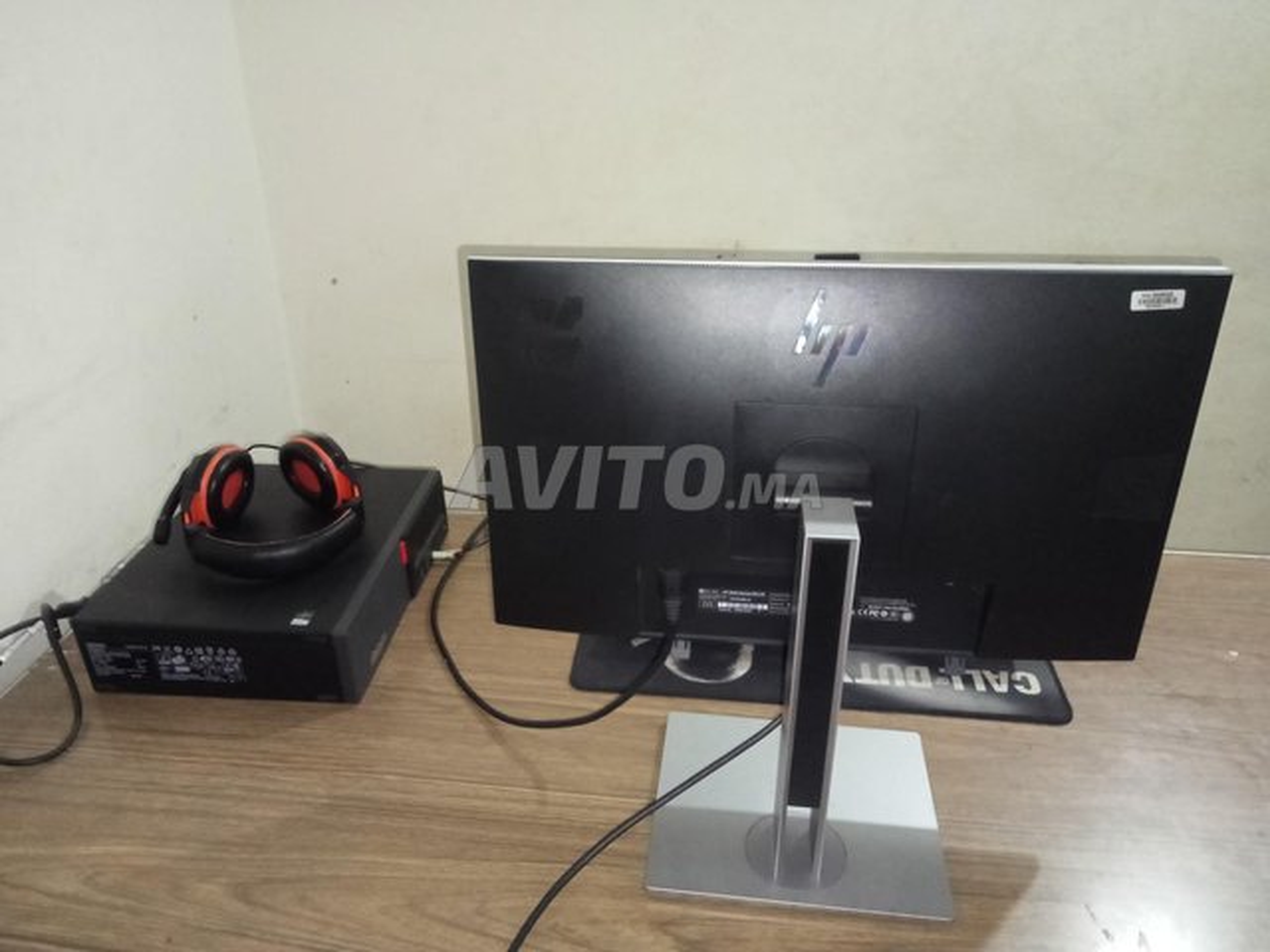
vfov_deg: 49.7
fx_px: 1027
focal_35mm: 28
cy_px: 476
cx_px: 635
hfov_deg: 63.4
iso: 2058
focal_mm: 3.46
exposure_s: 1/25
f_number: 2.2
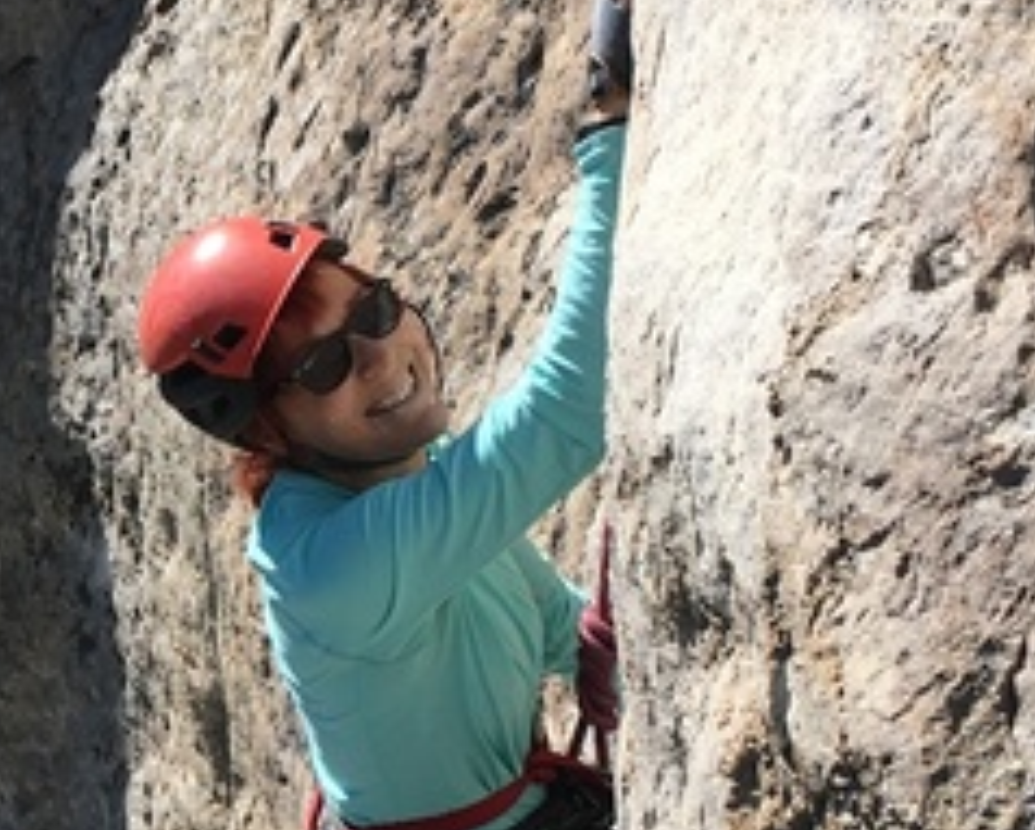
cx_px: -191
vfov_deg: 16.2
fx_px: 2914
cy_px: 556
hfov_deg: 19.1
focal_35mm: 95
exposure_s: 1/1451
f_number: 2.2
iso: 25
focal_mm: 4.15
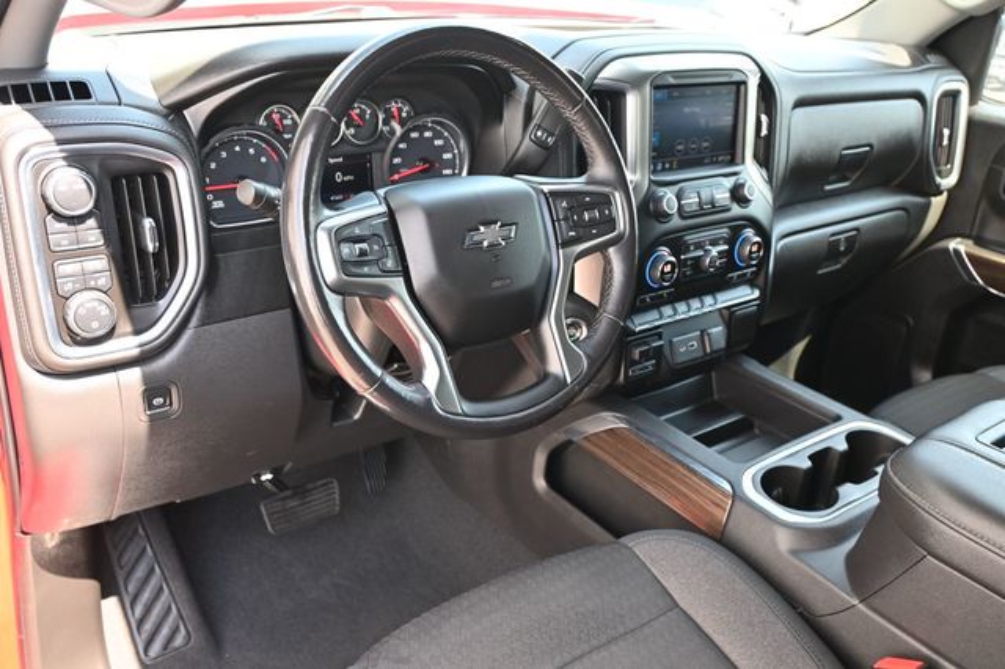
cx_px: 502
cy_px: 334
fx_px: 879
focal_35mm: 32
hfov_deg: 59.5
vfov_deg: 41.7
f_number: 4
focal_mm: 21
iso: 720
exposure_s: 1/125
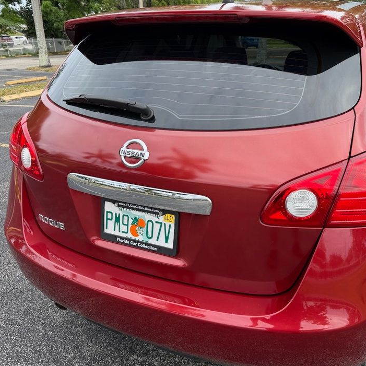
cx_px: 203
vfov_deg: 52.5
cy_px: 191
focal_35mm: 31
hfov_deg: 52.4
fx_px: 371
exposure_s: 1/683
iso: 80
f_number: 1.78
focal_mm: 6.76
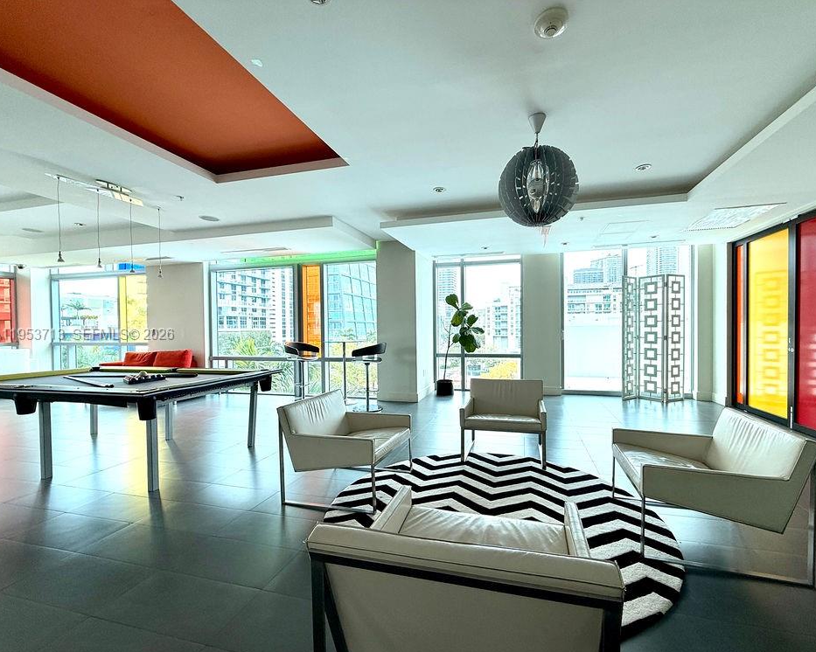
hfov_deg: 96.7
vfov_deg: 84.0
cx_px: 436
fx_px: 362
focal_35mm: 15
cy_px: 335
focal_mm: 2.22
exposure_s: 1/121
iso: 64
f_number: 2.2
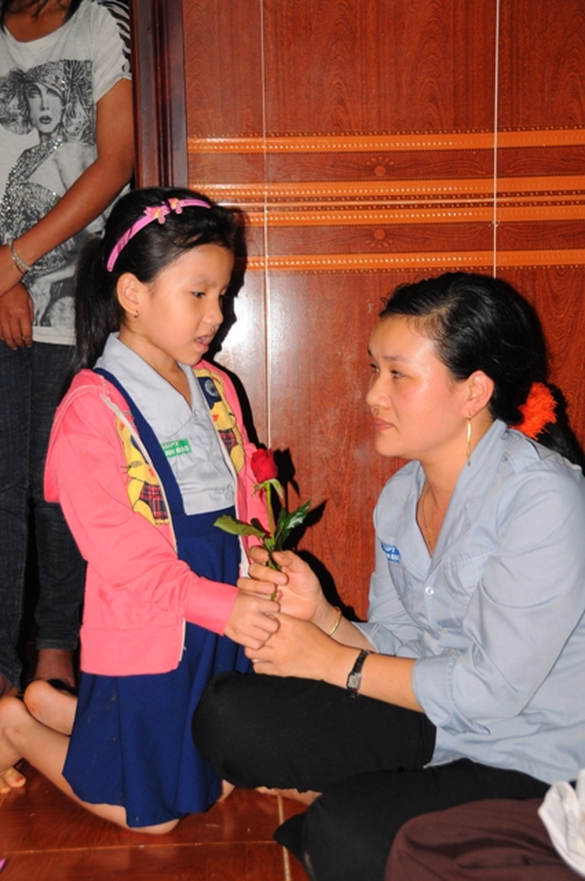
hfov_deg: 25.0
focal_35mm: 54
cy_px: 440
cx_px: 292
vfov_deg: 36.9
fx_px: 1320
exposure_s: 1/60
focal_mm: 36
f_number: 4.2
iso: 640
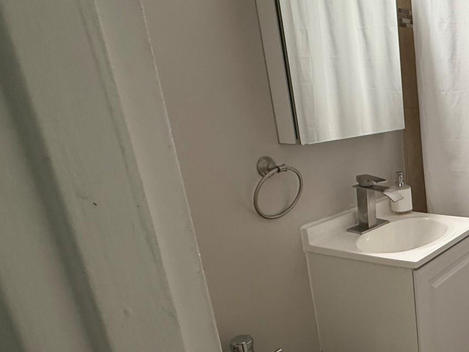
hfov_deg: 44.0
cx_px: 504
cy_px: 241
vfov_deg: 42.3
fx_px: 447
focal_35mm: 33
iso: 320
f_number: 2.2
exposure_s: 1/60
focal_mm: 2.22
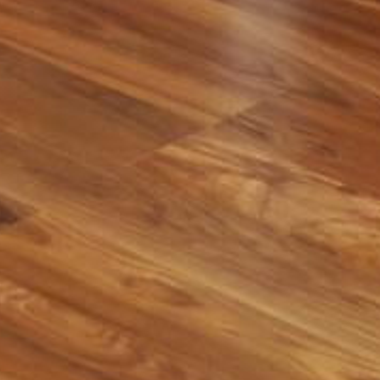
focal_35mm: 263
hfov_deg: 6.6
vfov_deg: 5.8
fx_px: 3266
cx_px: 478
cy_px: -1046
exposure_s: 1/60
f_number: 4
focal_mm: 18
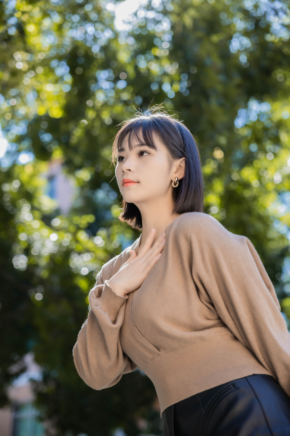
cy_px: 218
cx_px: 145
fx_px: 677
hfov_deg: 24.2
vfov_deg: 35.6
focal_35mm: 56
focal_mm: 56
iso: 100
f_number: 2.8
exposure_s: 1/125
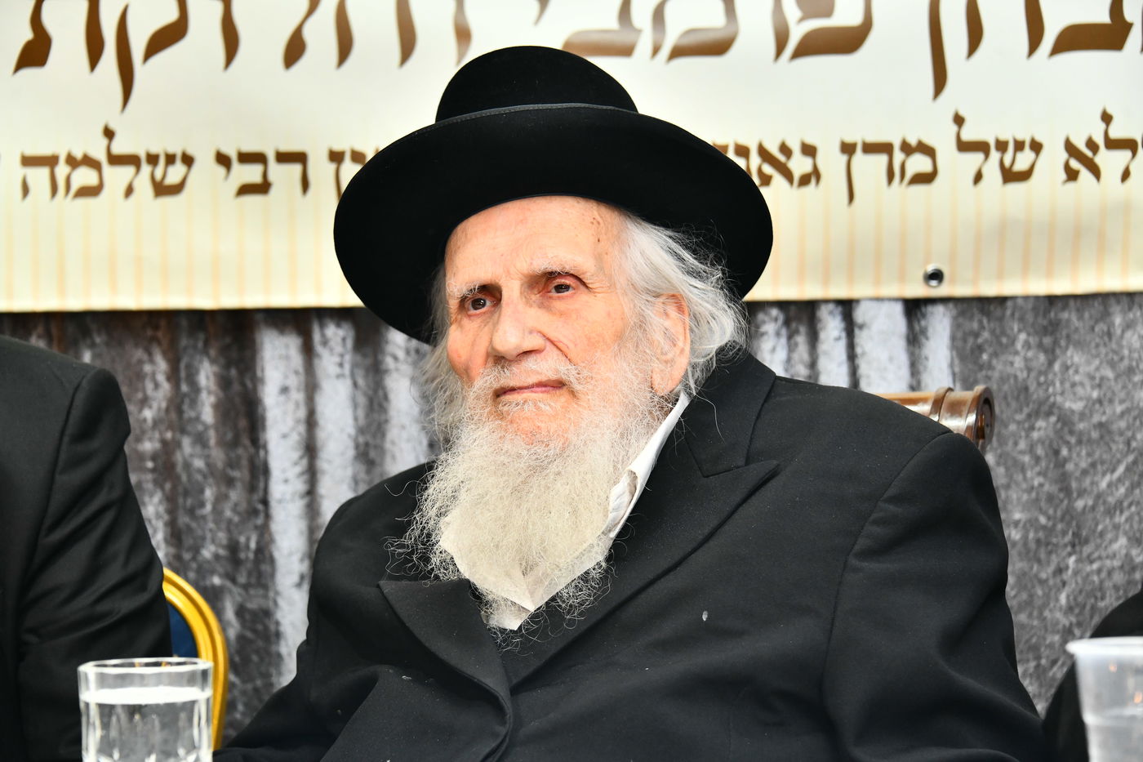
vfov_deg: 14.9
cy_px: 381
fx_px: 2920
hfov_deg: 22.1
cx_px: 572
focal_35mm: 92
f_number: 5.6
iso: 1600
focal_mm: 92
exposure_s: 1/125
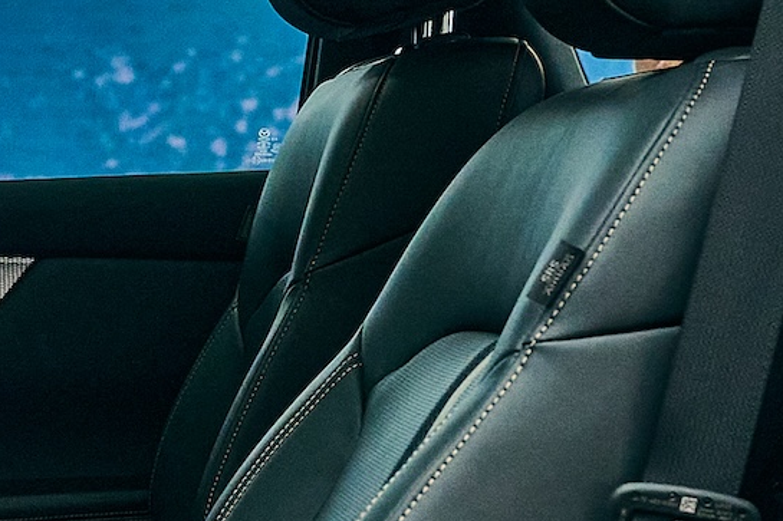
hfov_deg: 14.0
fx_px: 3066
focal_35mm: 141
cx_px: -234
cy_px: 364
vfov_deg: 9.7
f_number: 4
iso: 640
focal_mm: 20
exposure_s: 1/200
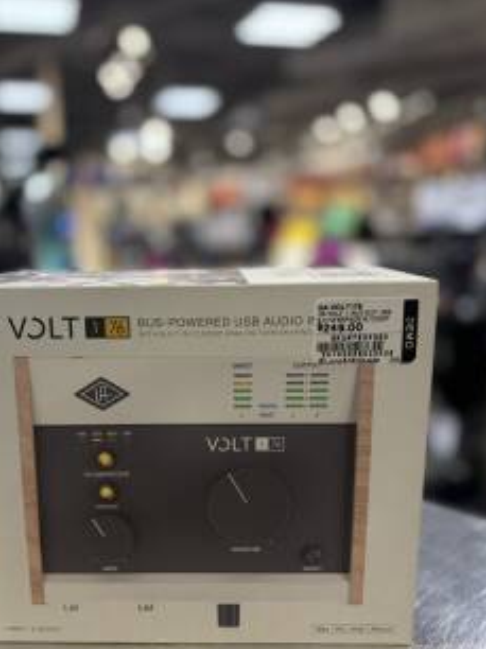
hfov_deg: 41.4
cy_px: 384
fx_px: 637
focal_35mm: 34
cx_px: 180
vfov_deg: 53.7
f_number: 1.6
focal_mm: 5.96
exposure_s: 1/120
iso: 125
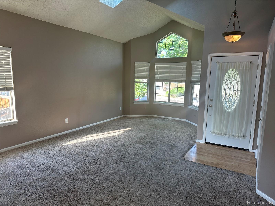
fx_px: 191
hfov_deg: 71.6
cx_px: 138
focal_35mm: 24
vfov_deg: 56.8
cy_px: 103
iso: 100
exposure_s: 1/142
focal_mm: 6.86
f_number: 1.78
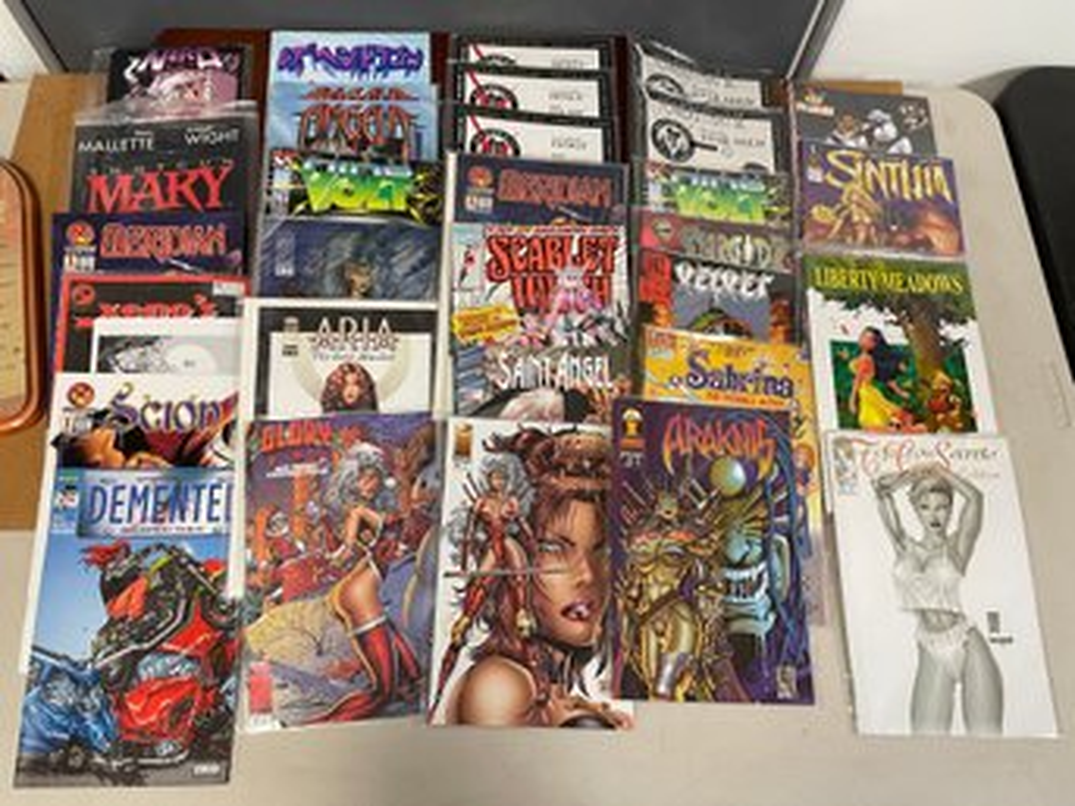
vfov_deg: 53.0
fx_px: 807
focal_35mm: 26
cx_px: 538
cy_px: 403
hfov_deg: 67.3
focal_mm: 4.2
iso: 125
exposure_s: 1/60
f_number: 1.6
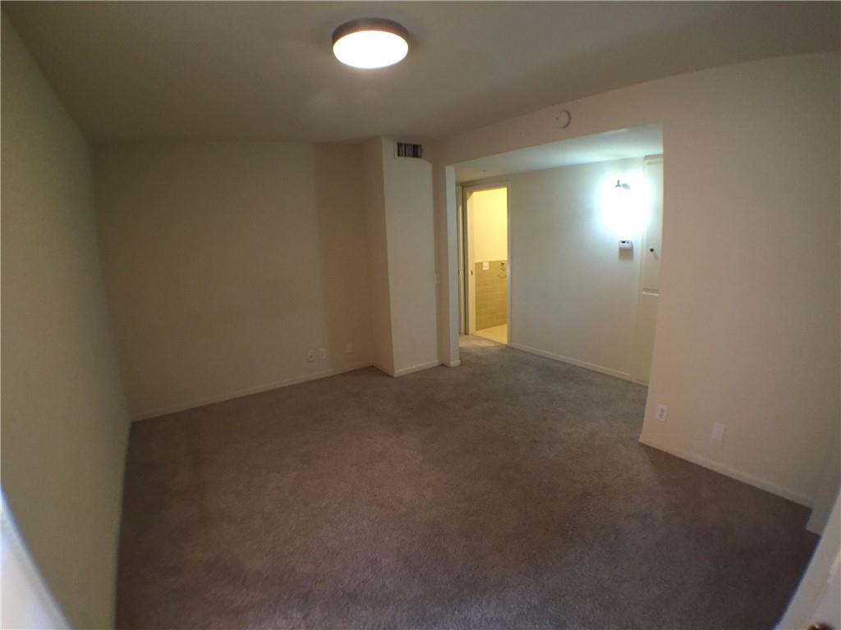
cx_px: 420
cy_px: 315
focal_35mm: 29
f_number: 2.2
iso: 200
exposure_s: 1/30
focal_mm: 4.15
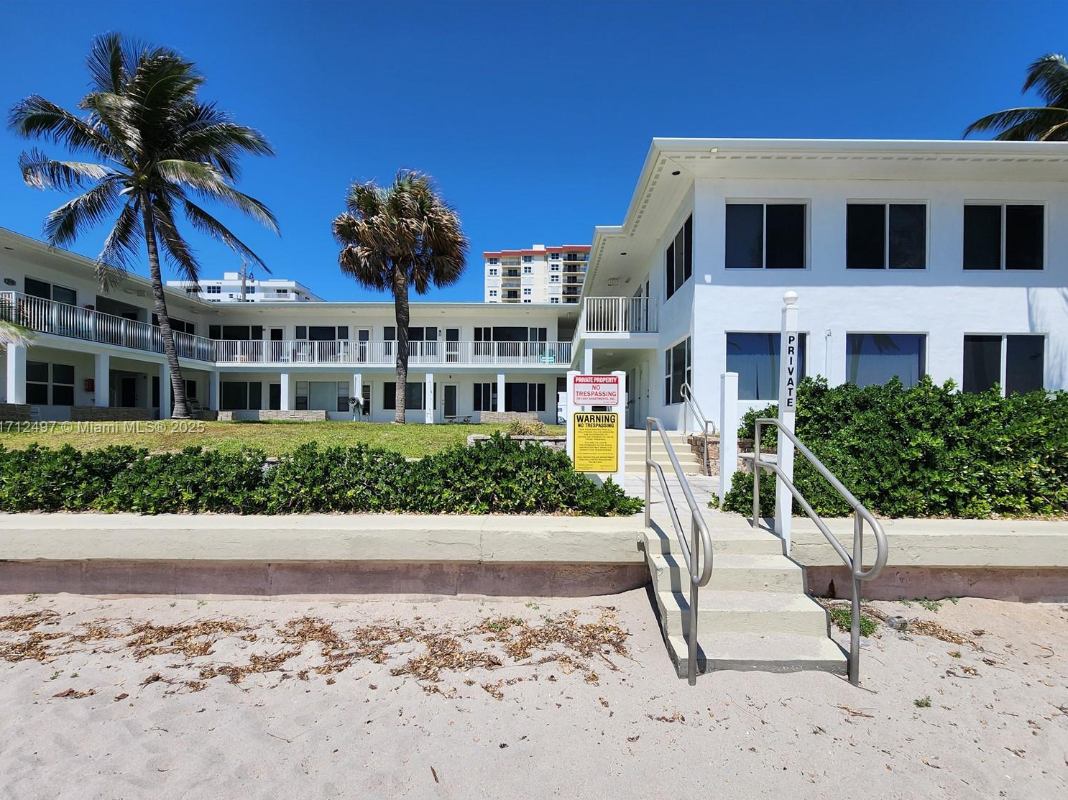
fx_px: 432
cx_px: 550
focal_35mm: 14
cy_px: 429
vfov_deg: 85.5
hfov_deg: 102.1
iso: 50
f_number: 2.2
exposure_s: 1/5000
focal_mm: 2.2
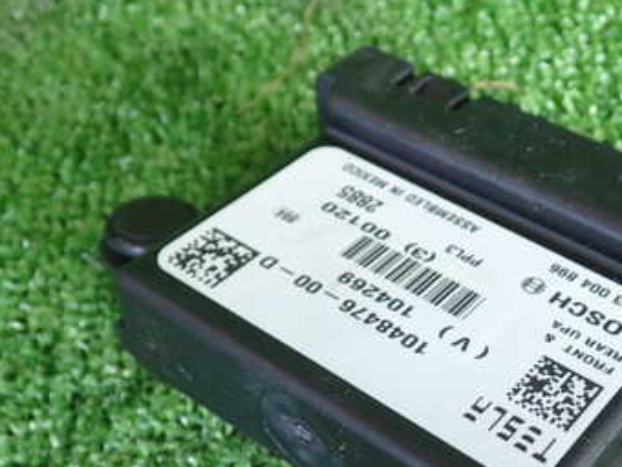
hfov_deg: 35.2
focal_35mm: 53
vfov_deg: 27.3
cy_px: 330
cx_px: 481
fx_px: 952
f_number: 2.3
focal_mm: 5.4
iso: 200
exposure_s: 1/50
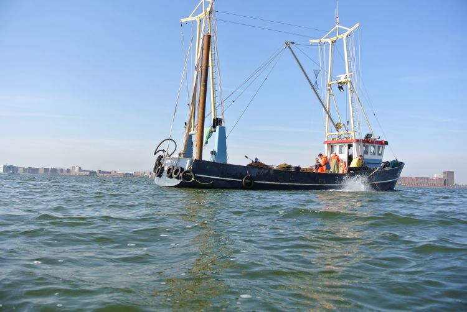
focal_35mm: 27
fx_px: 351
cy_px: 156
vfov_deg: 48.0
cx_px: 234
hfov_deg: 67.3
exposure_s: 1/500
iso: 100
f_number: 4.5
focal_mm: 10
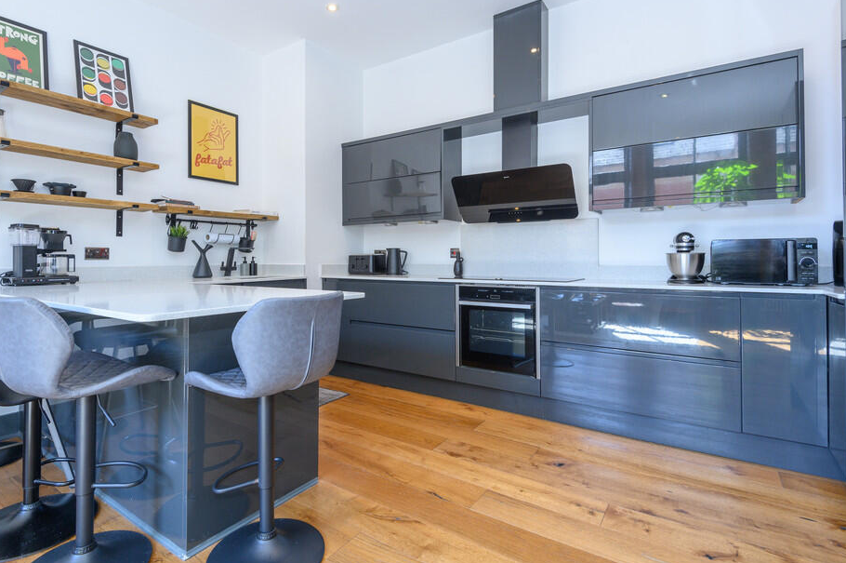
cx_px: 396
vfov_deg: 67.1
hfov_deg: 89.9
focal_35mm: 18
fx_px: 423
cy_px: 253
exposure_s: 1/20
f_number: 8
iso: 800
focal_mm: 16
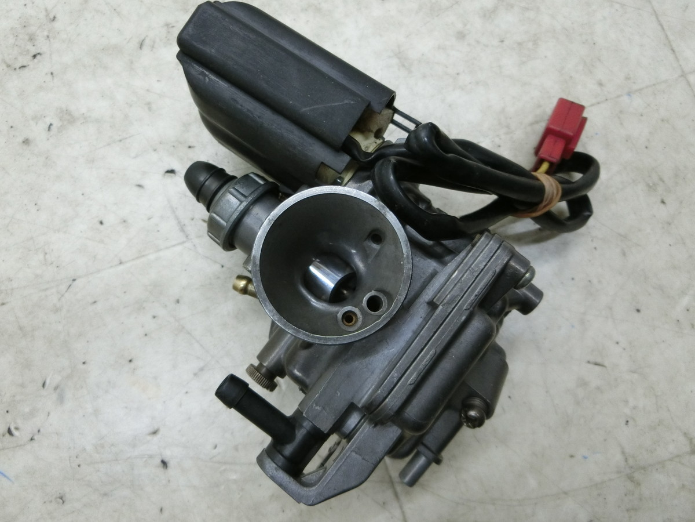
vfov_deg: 54.9
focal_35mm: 25
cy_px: 261
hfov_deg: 69.4
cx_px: 348
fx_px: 502
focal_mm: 4.5
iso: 400
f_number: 3.5
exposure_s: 1/60
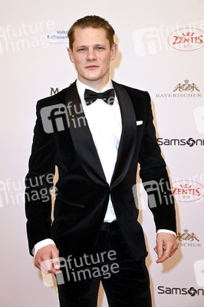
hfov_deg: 15.9
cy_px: 154
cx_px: 102
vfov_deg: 23.7
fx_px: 732
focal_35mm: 86
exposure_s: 1/200
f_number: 7.1
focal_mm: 86
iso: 640
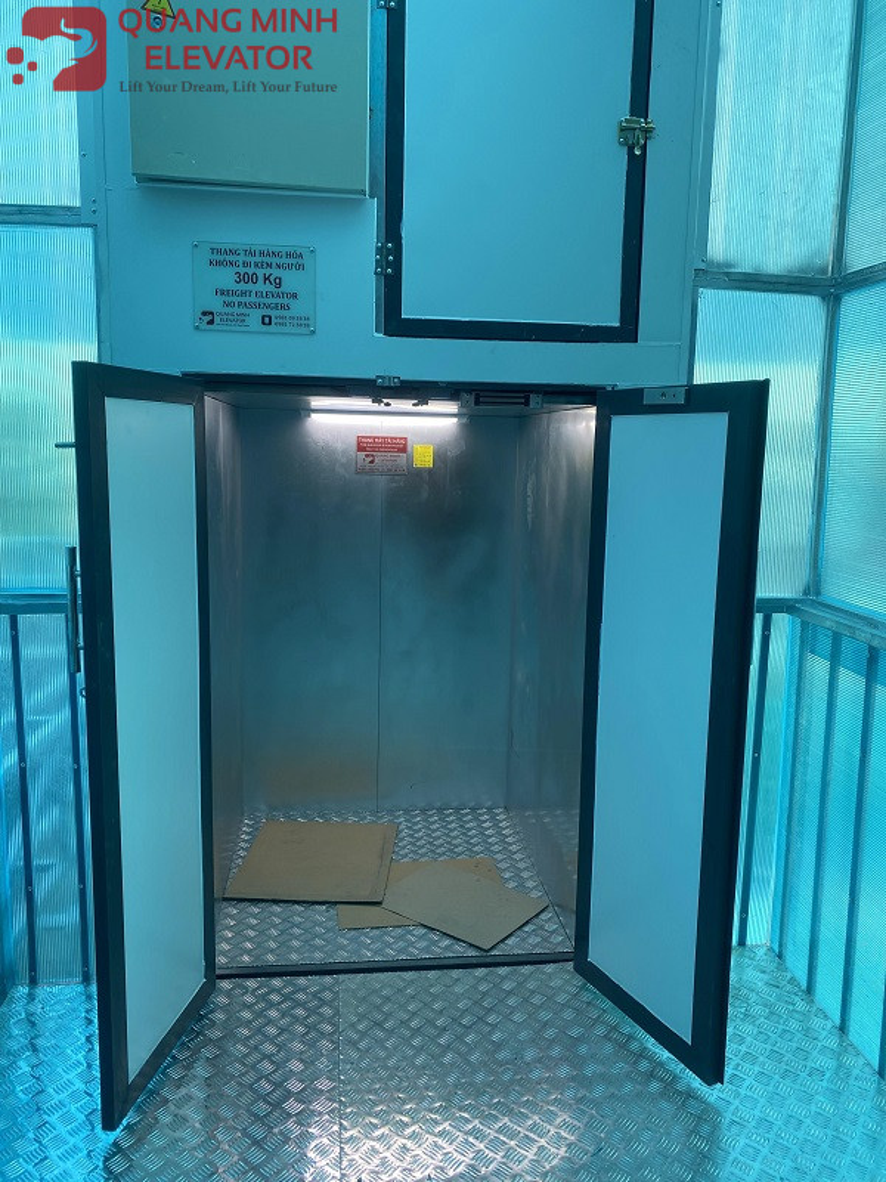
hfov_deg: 53.1
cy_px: 591
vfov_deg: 67.3
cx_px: 443
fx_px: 887
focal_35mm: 26
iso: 32
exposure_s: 1/122
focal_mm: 4.25
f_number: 1.8
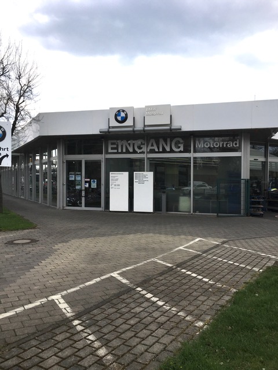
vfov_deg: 61.7
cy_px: 185
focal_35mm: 29
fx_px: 311
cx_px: 139
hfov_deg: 48.2
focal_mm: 4.15
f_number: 2.2
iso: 25
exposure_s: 1/2137
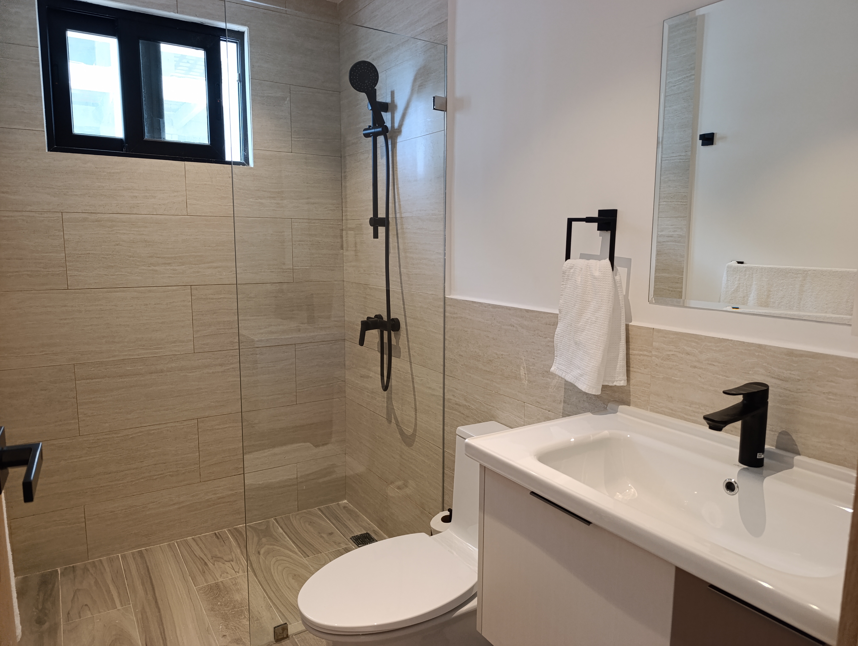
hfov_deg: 73.8
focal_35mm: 23
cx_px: 429
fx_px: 571
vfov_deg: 59.0
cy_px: 323
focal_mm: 6.14
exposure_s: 1/100
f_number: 1.6
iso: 1250
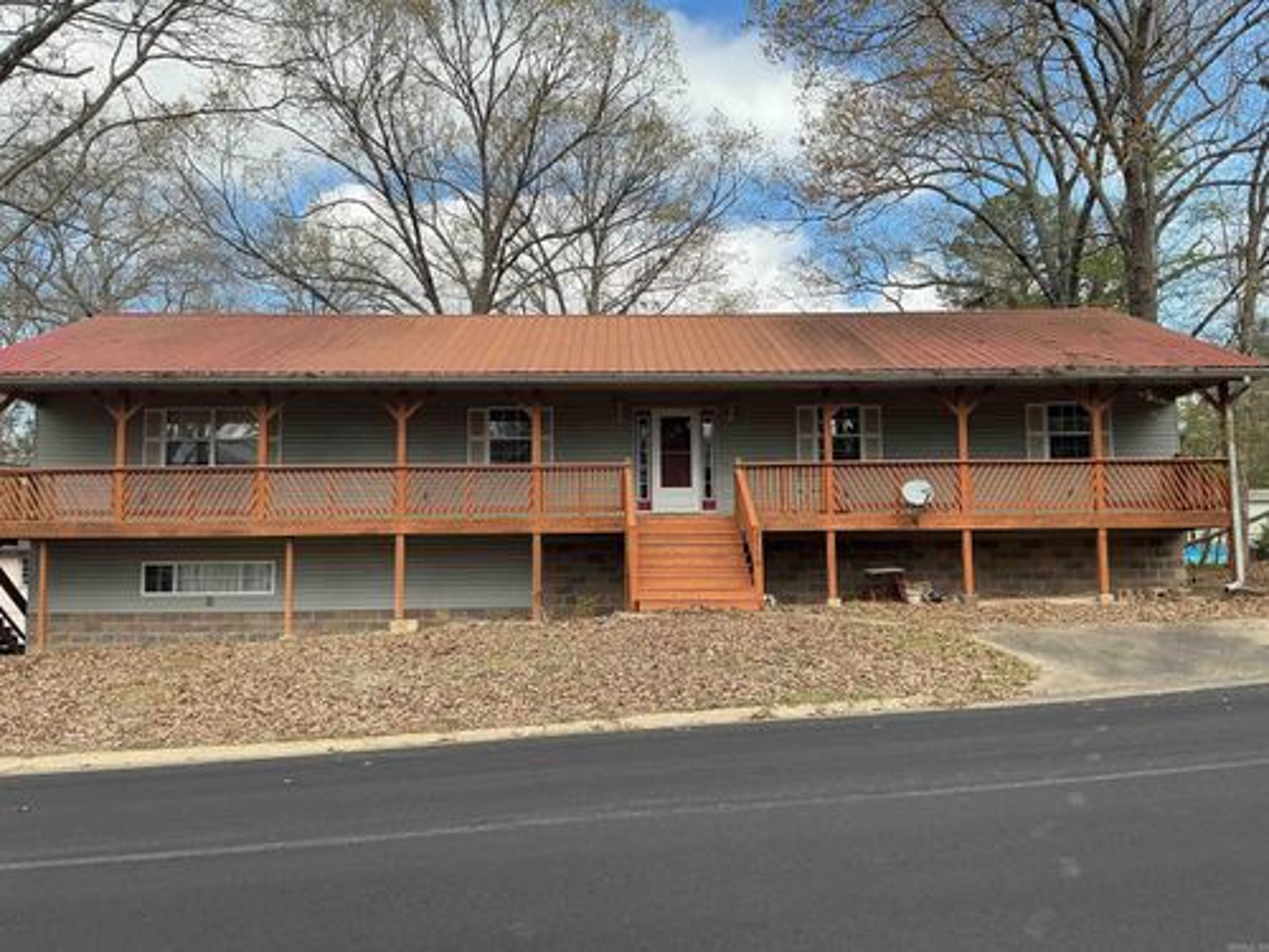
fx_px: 1063
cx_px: 634
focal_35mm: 29
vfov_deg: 48.2
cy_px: 476
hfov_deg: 61.7
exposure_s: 1/709
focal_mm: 3
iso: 25
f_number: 1.8
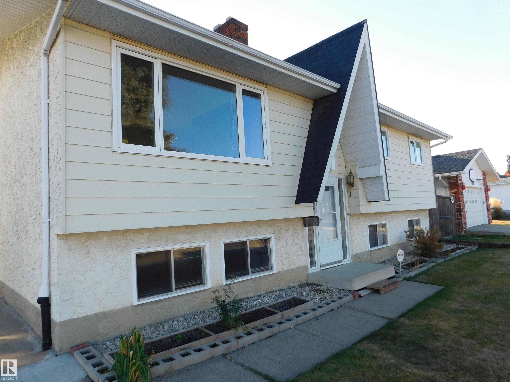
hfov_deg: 73.9
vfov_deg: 58.9
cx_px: 255
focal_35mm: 23
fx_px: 339
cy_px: 191
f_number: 3
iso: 125
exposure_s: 1/400
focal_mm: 4
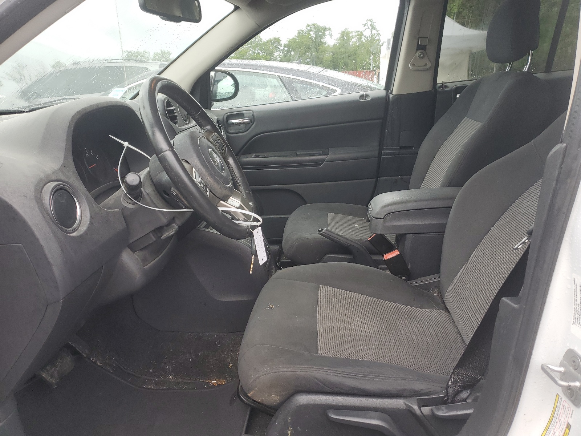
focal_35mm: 26
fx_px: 436
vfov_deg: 53.1
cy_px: 218
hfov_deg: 67.3
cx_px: 290
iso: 50
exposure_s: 1/182
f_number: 1.5
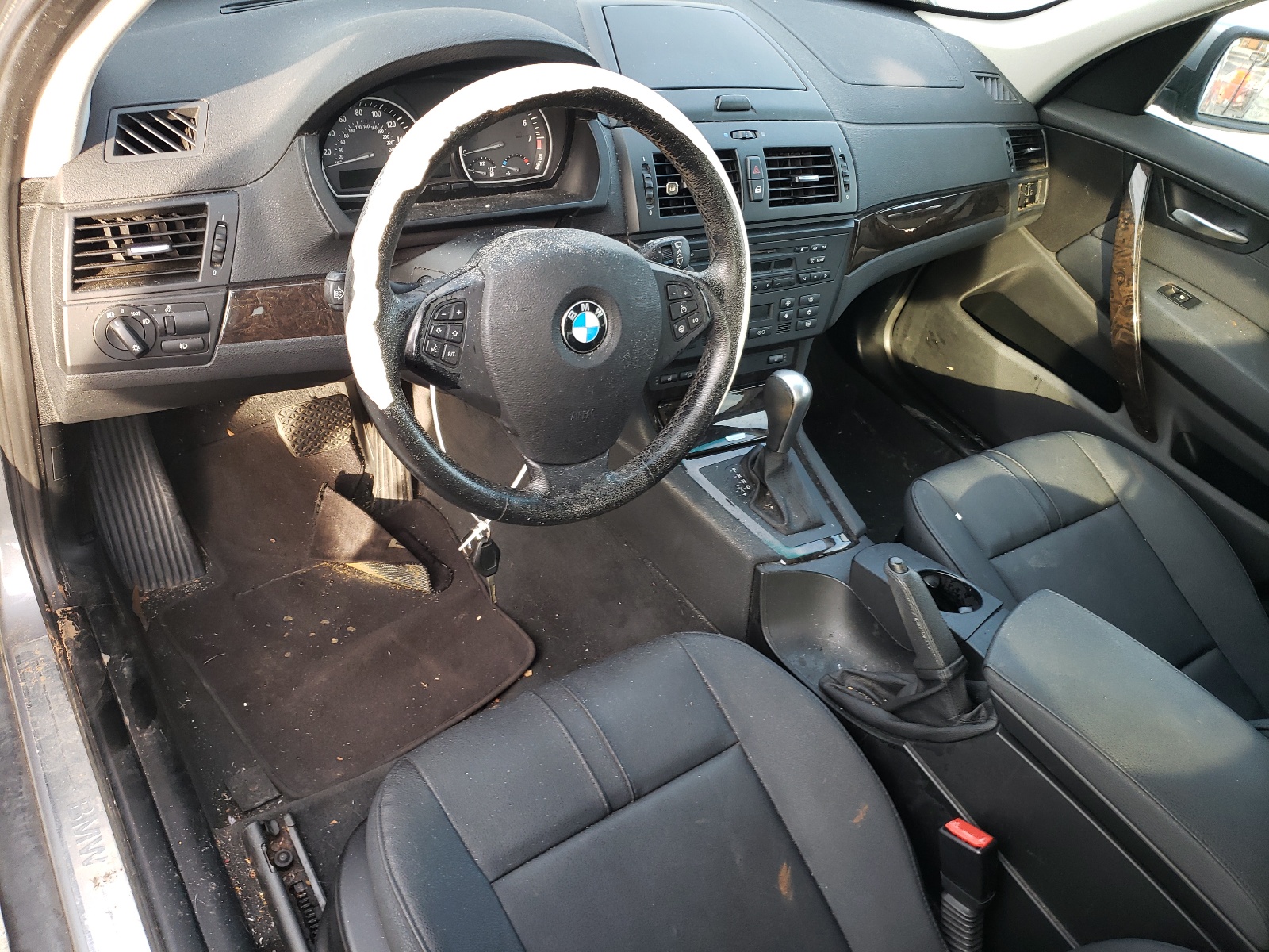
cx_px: 634
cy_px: 476
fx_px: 953
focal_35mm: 26
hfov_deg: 67.3
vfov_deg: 53.1
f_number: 1.5
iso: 76
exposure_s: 1/100
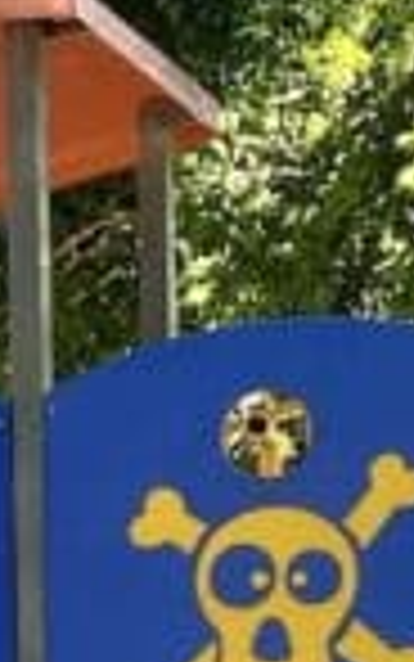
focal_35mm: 144
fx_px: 2597
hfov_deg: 8.3
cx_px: -630
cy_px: 806
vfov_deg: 14.1
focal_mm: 4.25
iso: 32
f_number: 1.8
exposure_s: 1/594
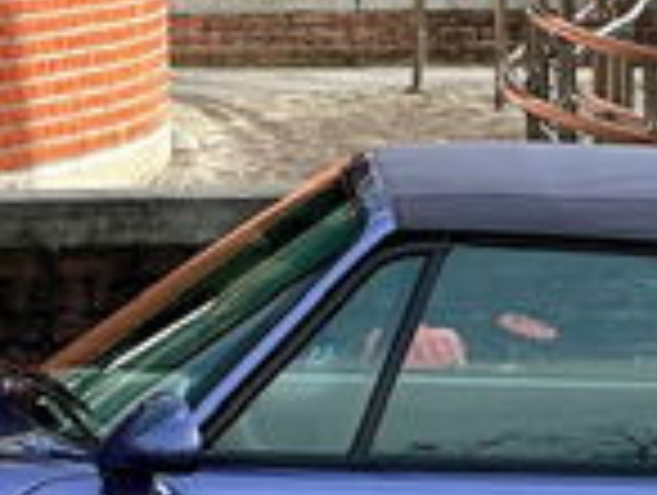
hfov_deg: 4.9
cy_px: 724
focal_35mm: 405
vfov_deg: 3.7
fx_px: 7699
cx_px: 418
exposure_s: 1/187
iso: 32
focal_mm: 9
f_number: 2.8
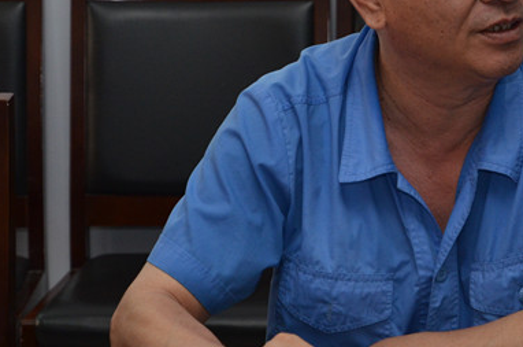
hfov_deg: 11.3
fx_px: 2639
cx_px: 386
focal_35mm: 182
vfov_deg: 7.5
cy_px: 40
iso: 800
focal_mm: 58
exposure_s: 1/60
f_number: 5.3
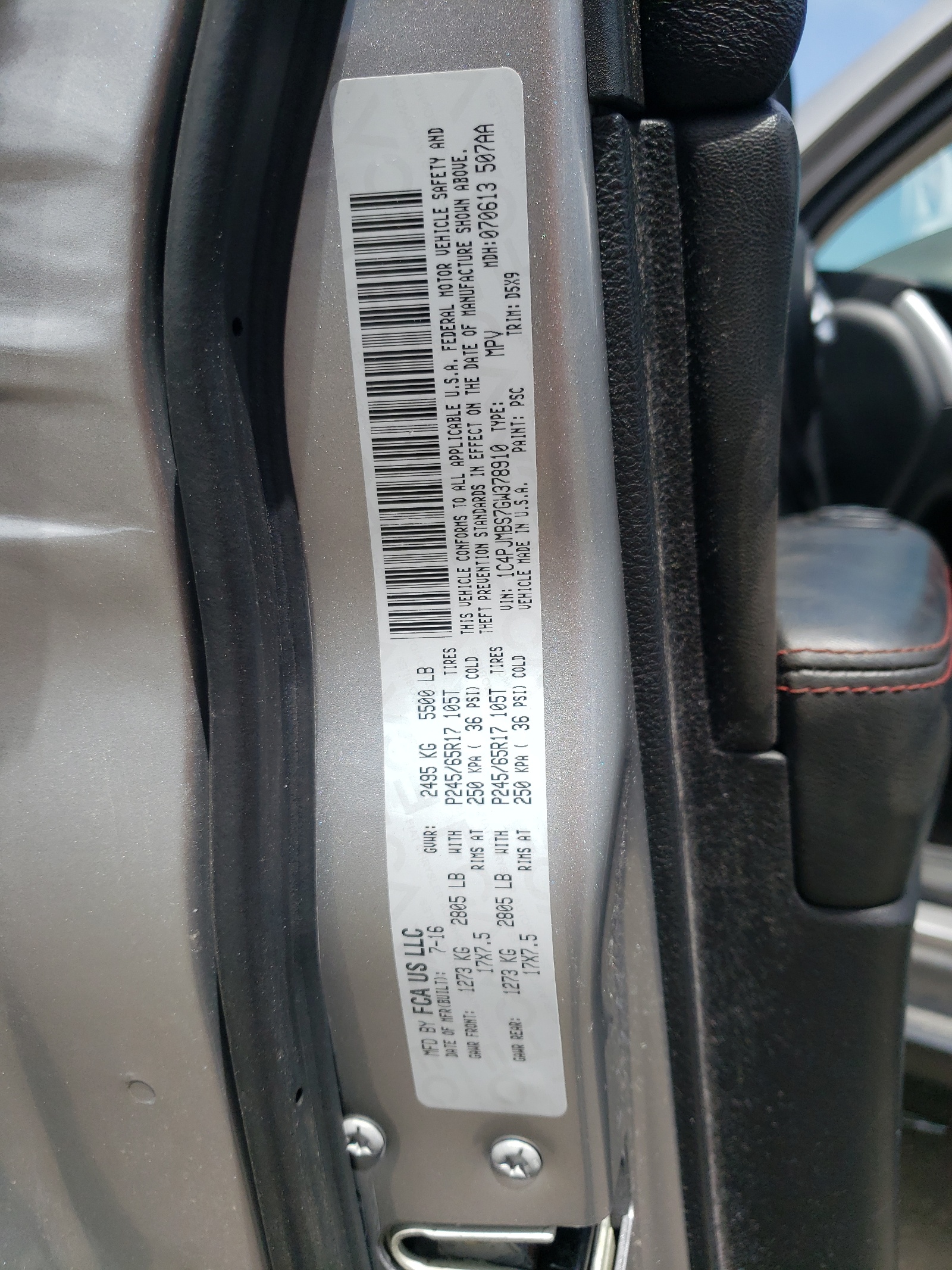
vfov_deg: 67.3
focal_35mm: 26
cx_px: 476
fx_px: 953
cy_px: 635
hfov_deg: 53.1
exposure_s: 1/1667
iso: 50
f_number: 1.5
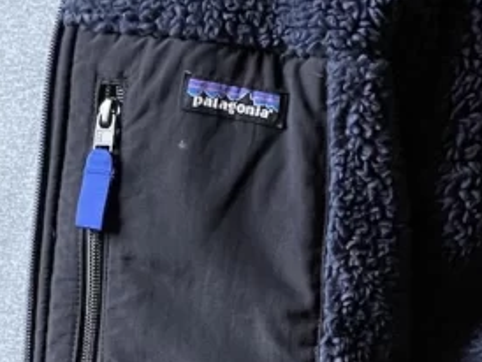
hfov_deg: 20.2
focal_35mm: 97
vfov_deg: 15.1
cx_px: 280
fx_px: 1352
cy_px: 316
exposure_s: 1/40
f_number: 1.6
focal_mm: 4.2
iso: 640
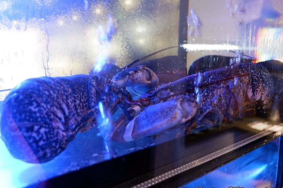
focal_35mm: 26
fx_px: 204
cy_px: 98
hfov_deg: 69.4
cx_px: 147
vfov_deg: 49.5
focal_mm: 16.7
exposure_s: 1/45
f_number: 3.5
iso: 3200
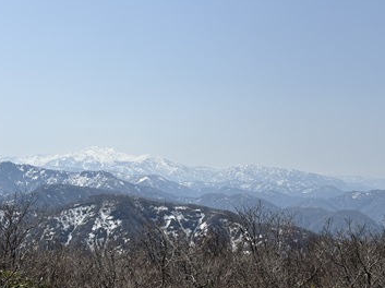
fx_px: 656
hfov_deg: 32.7
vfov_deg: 24.8
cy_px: 152
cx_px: 187
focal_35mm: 59
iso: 40
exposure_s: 1/7194
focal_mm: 5.96
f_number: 1.6
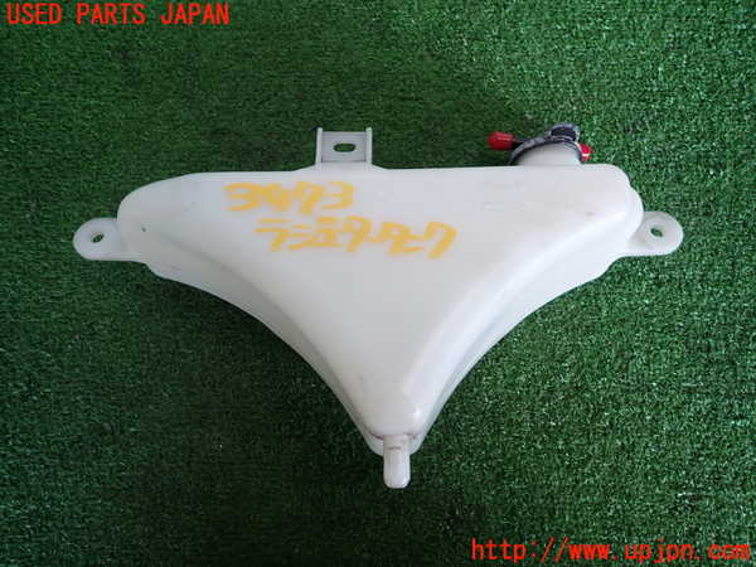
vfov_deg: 54.9
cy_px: 284
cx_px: 378
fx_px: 546
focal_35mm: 25
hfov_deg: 69.4
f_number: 2
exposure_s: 1/60
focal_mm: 4.5
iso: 125
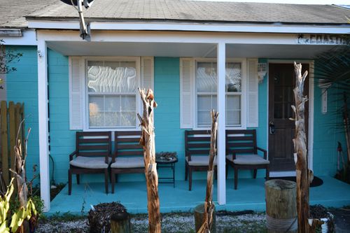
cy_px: 116
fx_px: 262
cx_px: 175
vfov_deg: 47.9
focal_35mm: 27
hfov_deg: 67.4
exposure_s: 1/200
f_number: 6.3
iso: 200
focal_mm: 18
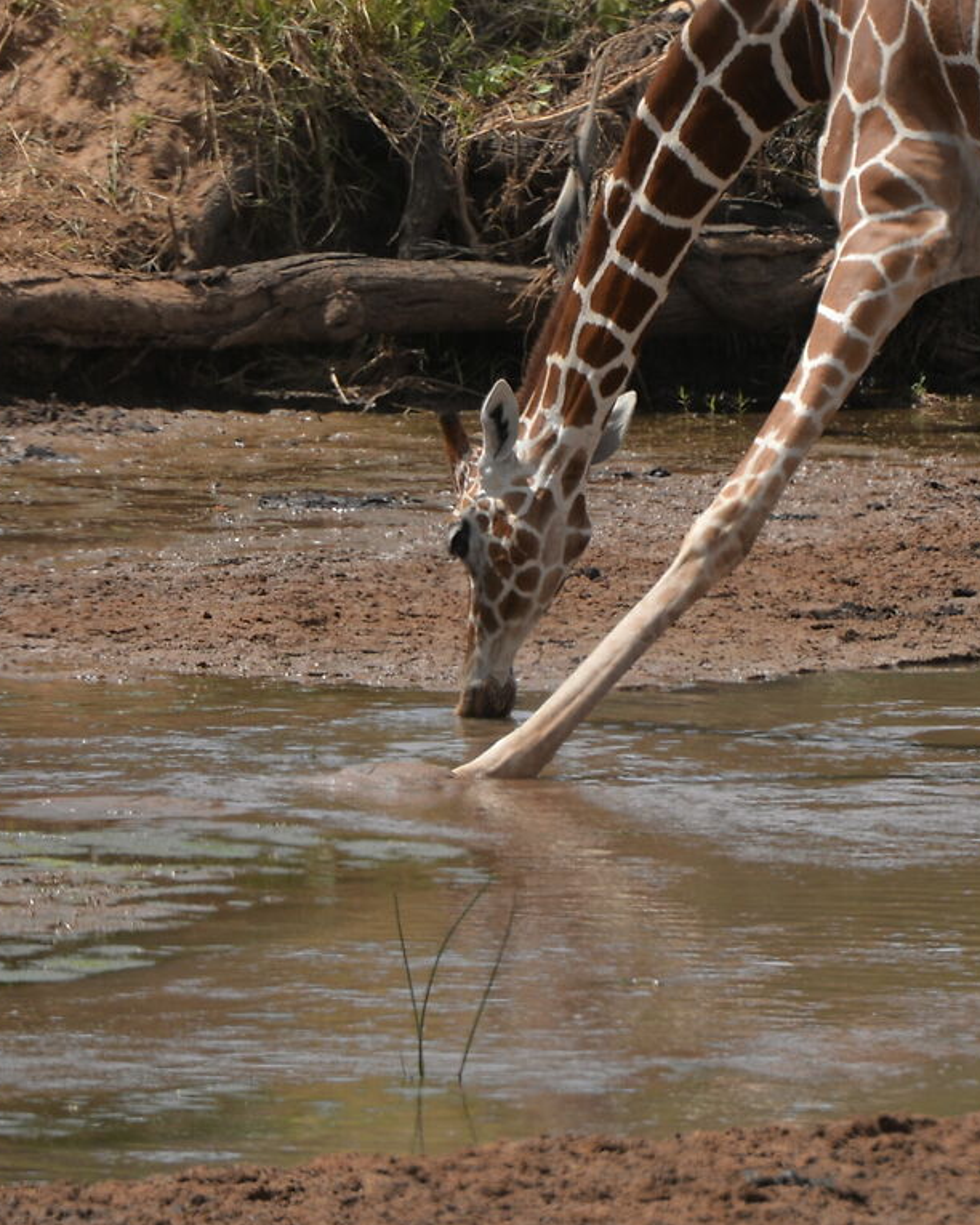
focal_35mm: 1178
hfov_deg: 1.3
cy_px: 412
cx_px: 617
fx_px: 42709
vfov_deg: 1.6
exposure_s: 1/800
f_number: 5.6
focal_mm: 400
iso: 100
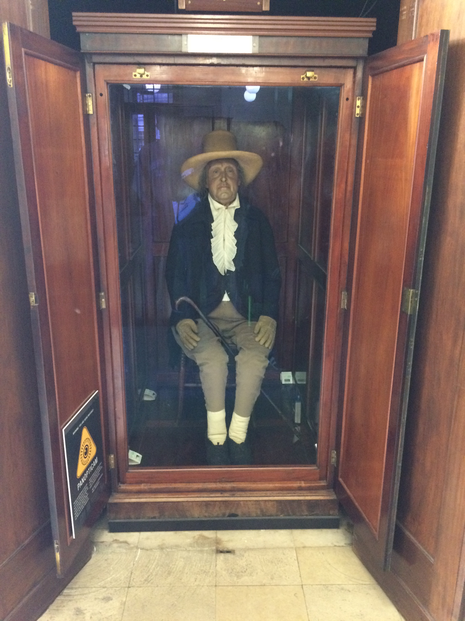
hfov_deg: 48.2
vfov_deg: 61.7
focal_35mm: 29
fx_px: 519
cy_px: 310
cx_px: 232
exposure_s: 1/25
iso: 320
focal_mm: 4.15
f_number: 2.2
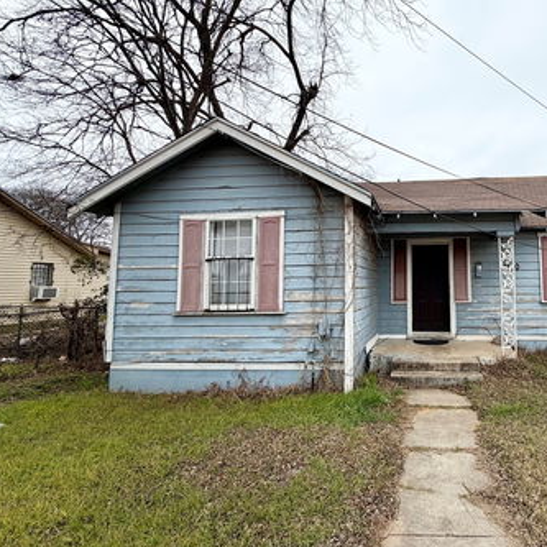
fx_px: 340
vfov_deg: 77.5
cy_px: 250
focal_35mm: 19
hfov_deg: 72.9
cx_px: 402
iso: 40
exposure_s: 1/631
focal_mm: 2.22
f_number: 2.2
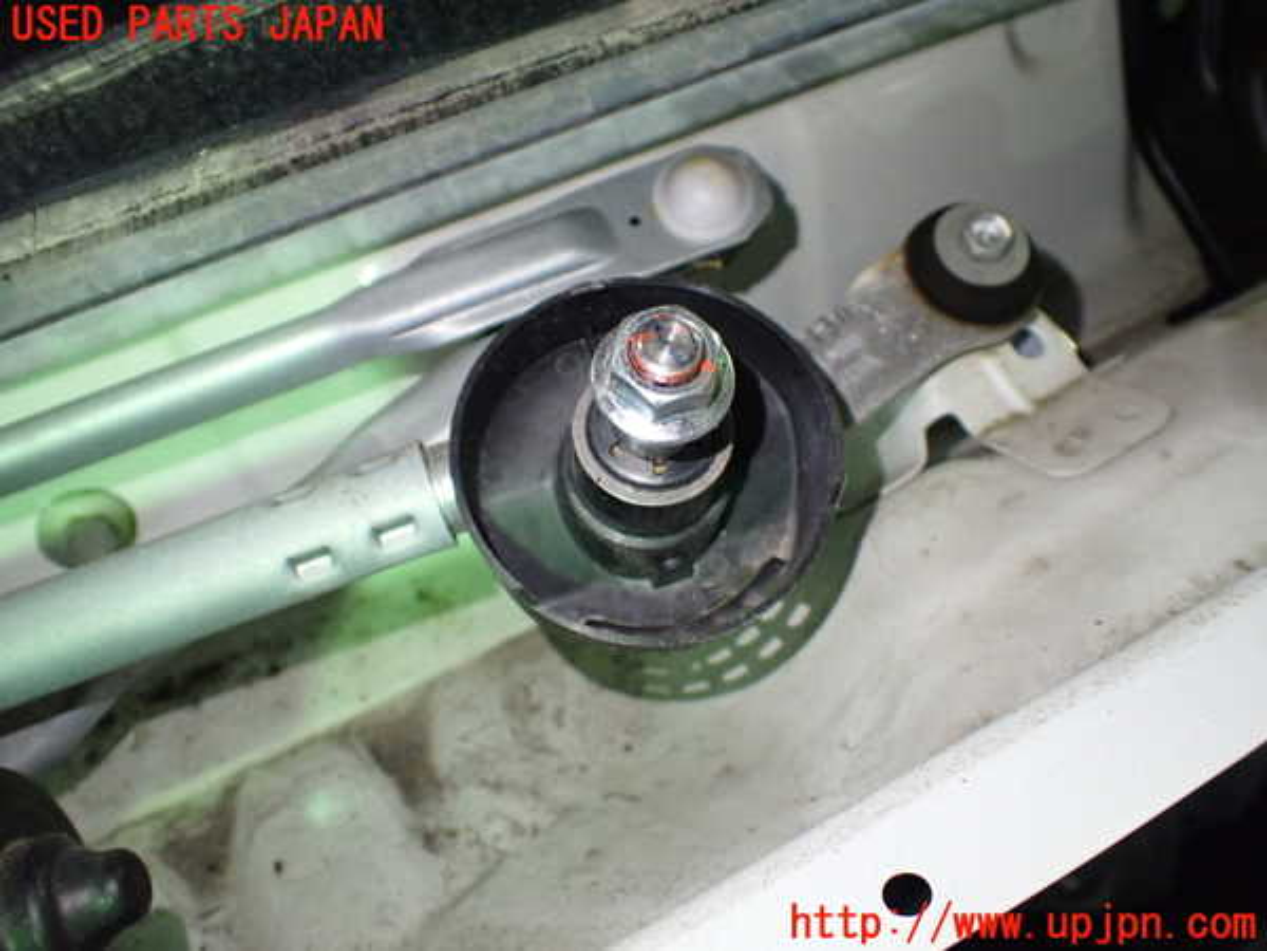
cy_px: 476
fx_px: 1098
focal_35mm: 30
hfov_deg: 60.0
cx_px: 634
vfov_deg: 46.8
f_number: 2.3
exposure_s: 1/100
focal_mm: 5.4
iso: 800
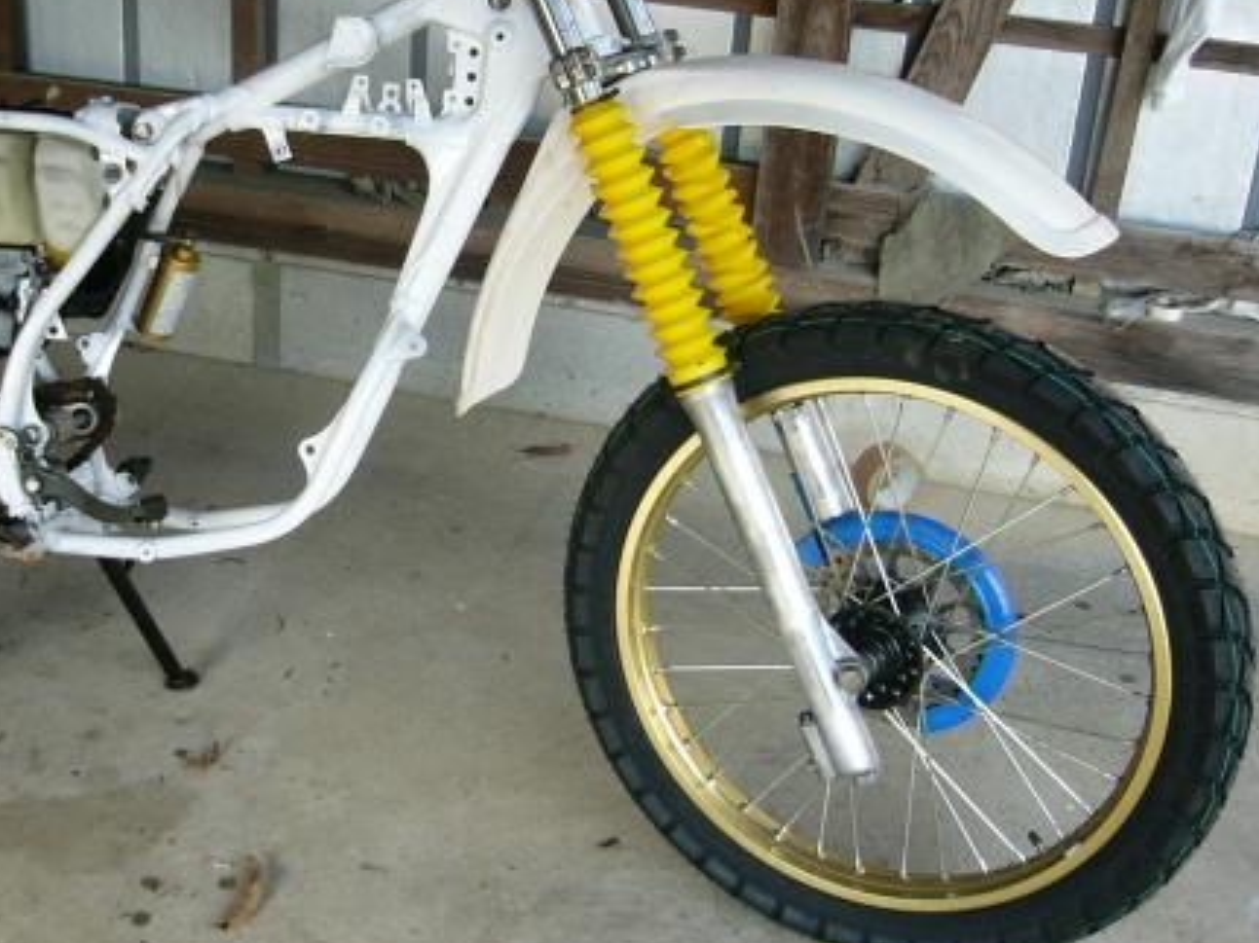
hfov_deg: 36.2
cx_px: 351
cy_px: 380
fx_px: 1891
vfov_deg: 28.0
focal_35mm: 52
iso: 50
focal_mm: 5.8
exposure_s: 1/80
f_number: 2.8
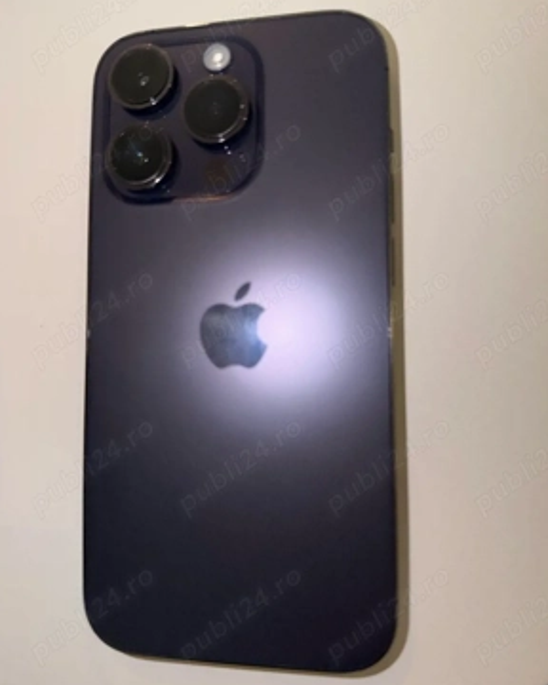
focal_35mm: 26
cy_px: 341
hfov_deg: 54.9
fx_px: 527
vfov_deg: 66.0
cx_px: 278
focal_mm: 6.76
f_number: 1.78
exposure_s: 1/95
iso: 50
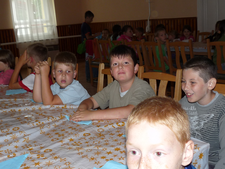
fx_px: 312
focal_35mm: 48
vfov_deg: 30.3
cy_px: 84
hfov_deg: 39.7
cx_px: 112
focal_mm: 4.8
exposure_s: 1/30
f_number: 2.8
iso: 100
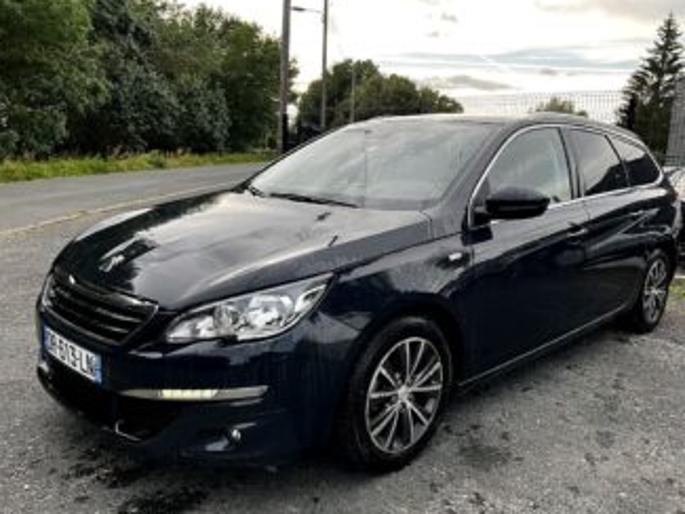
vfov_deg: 46.8
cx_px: 389
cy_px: 271
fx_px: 594
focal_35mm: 30
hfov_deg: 59.7
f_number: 1.5
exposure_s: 1/743
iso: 50
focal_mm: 5.7
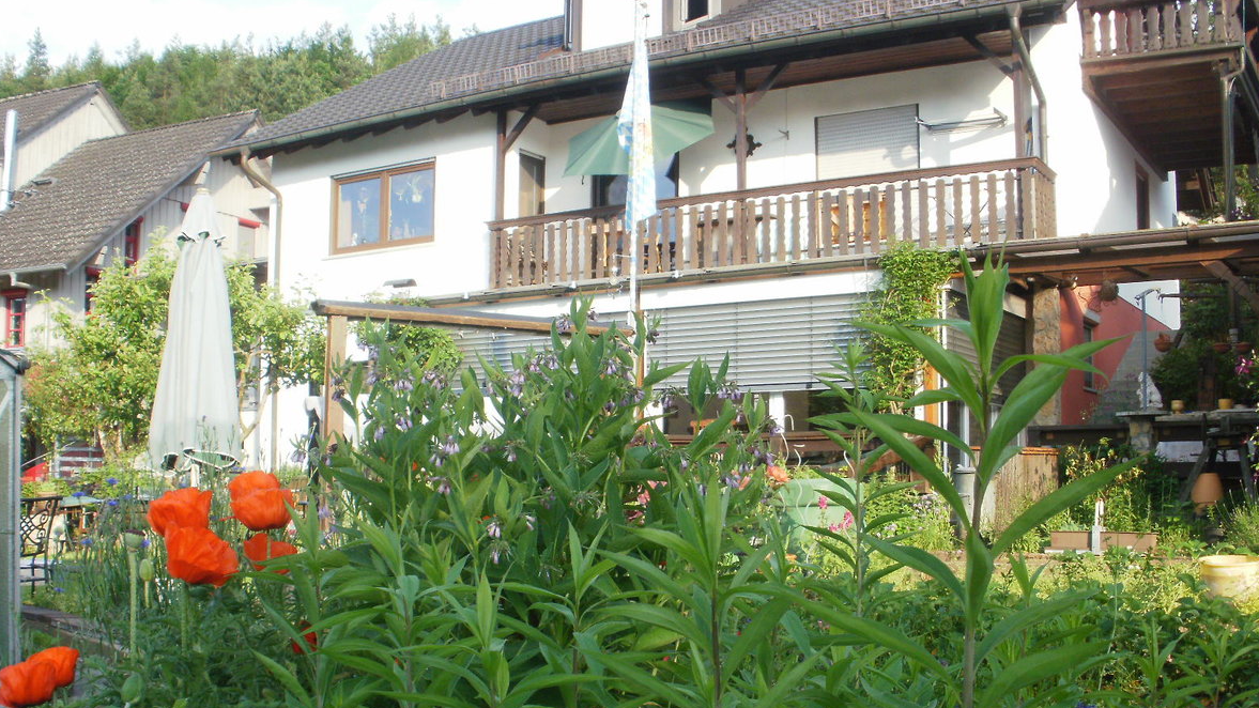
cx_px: 625
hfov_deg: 50.5
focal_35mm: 40
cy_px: 468
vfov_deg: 29.5
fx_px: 1335
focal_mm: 6.3
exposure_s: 1/100
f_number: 5.6
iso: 100
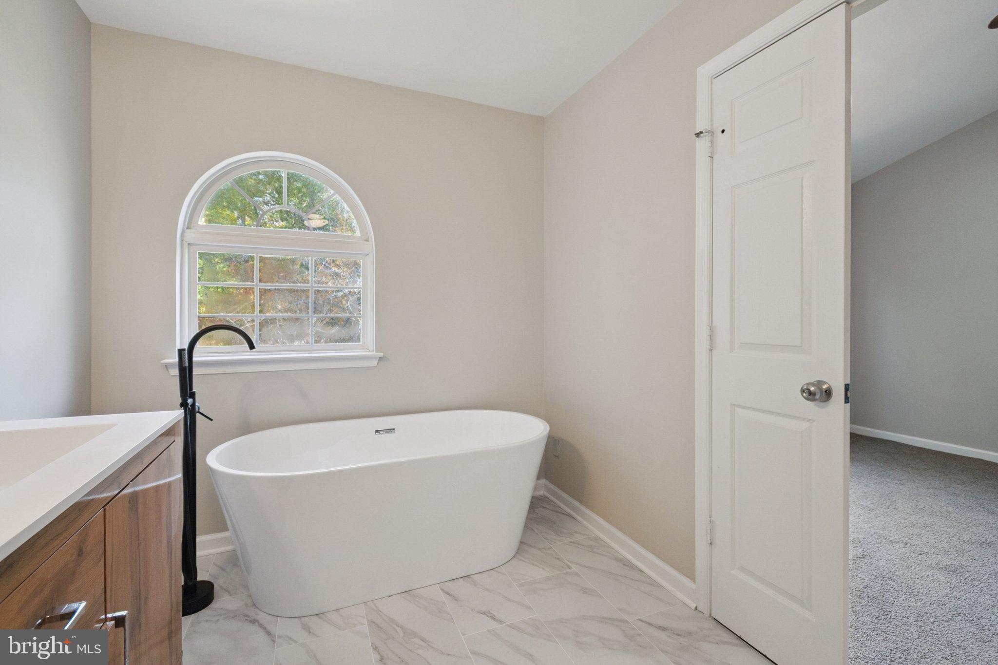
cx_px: 499
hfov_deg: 100.4
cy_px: 332
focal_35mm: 15
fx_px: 416
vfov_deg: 77.3
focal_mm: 10
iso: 400
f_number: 5.6
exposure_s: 1/125
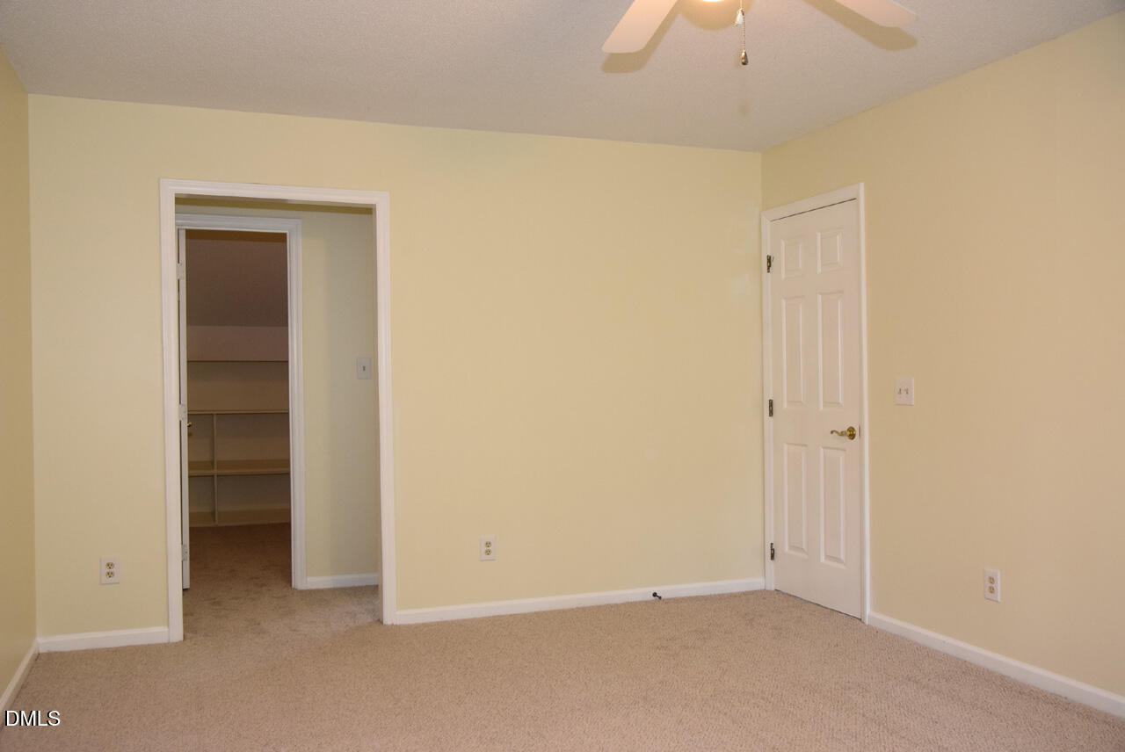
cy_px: 376
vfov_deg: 40.0
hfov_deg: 57.2
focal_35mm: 33
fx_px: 1032
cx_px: 562
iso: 1250
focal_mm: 22
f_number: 4
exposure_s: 1/60
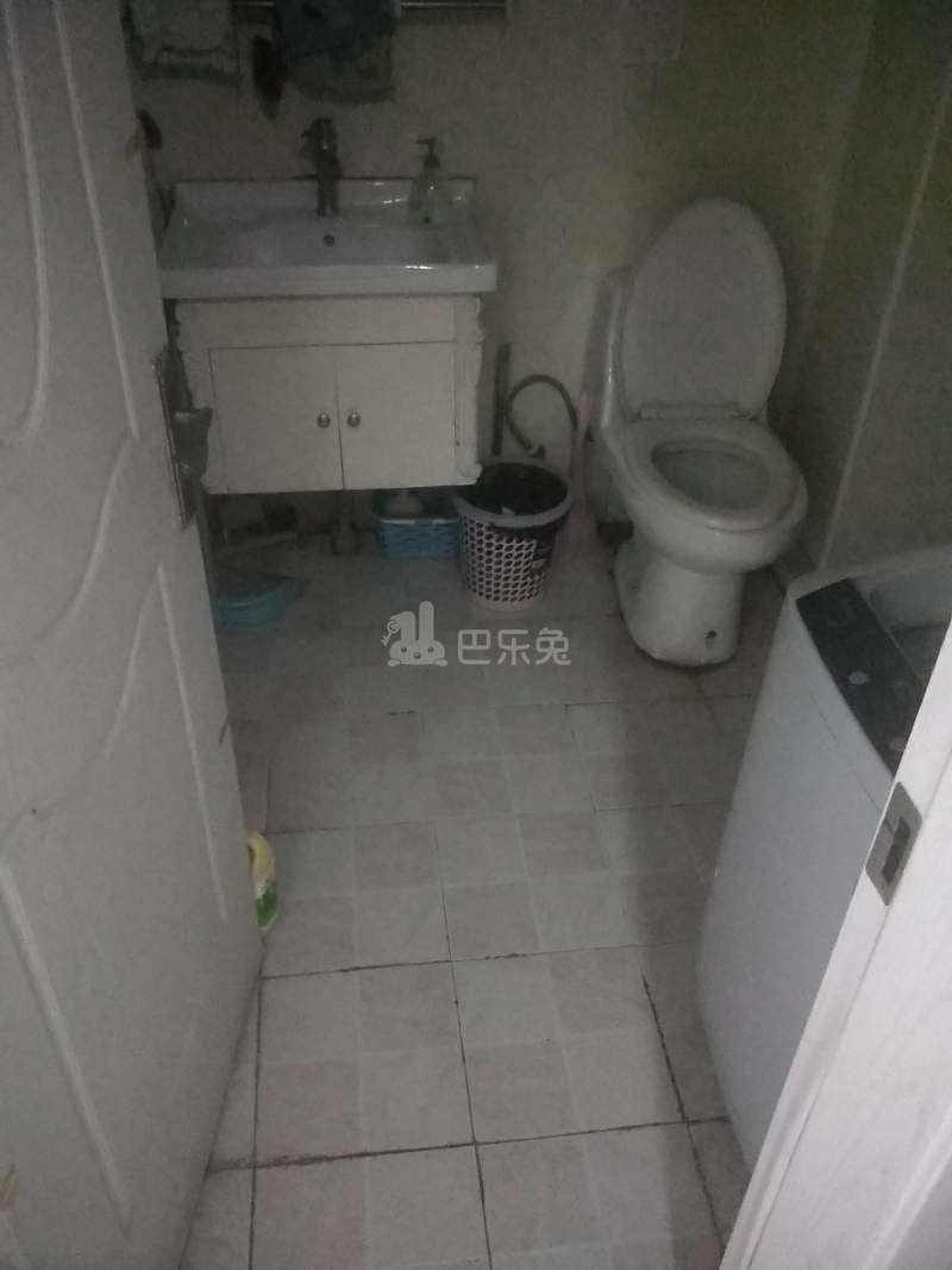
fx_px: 1174
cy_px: 635
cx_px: 476
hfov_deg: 44.2
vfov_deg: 56.8
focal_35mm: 32
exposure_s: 1/17
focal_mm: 5.5
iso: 3363
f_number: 1.7
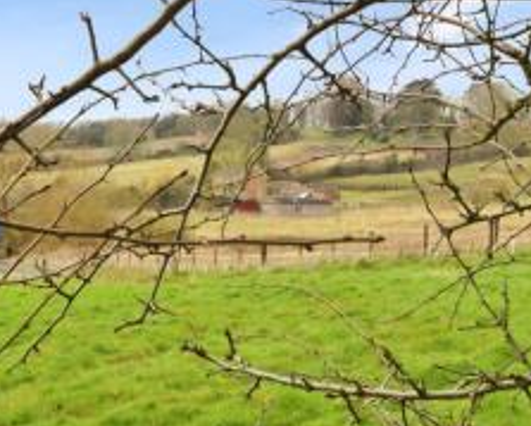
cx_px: 243
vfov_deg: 25.4
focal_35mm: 60
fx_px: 944
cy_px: 199
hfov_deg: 31.4
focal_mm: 20
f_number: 8
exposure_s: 1/250
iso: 360
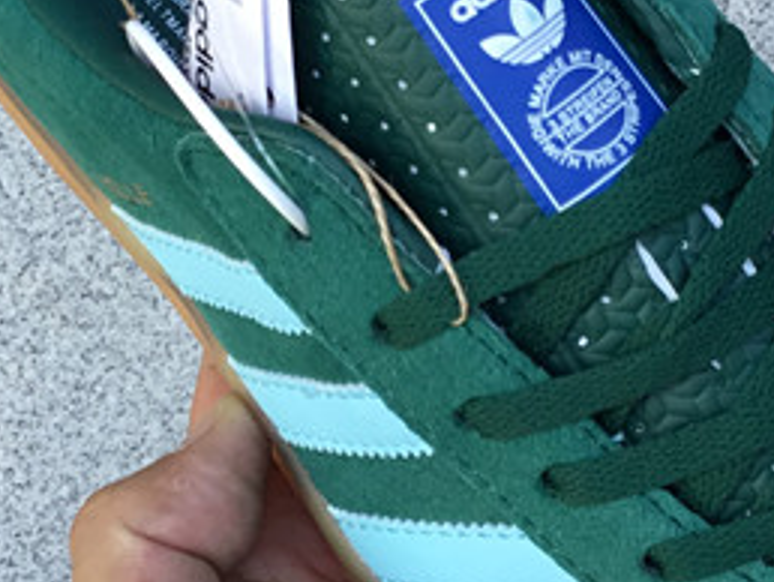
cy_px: 284
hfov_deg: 18.2
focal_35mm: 108
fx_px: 2417
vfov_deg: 13.7
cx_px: 417
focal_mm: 3.3
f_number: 2.4
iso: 50
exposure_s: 1/100
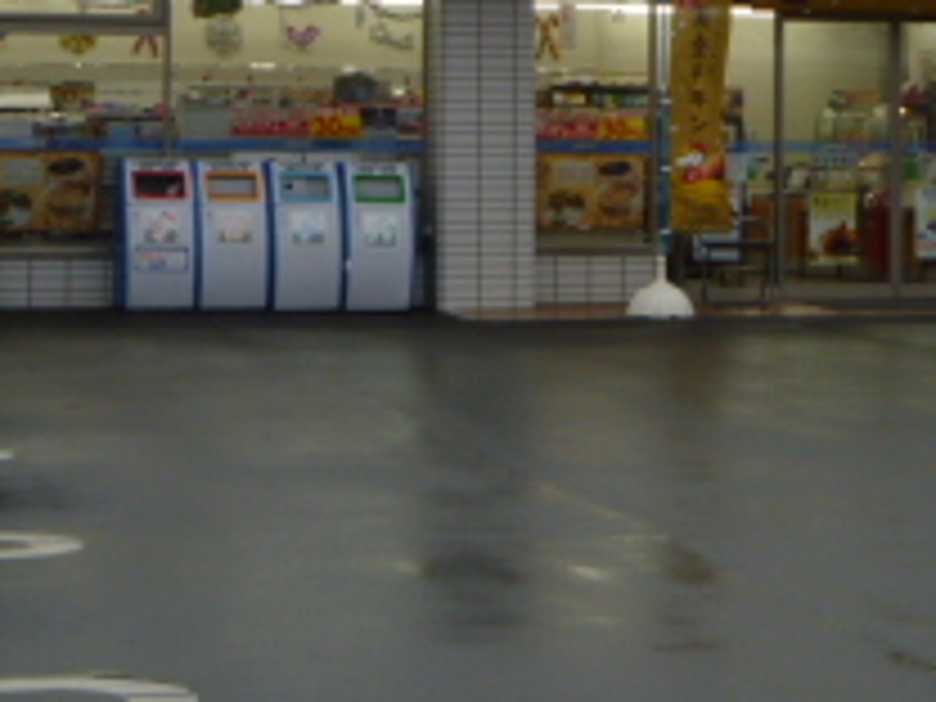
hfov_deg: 15.6
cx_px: 716
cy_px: -58
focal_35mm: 126
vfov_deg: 11.6
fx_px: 3407
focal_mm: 7.2
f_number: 3.6
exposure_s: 1/60
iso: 80
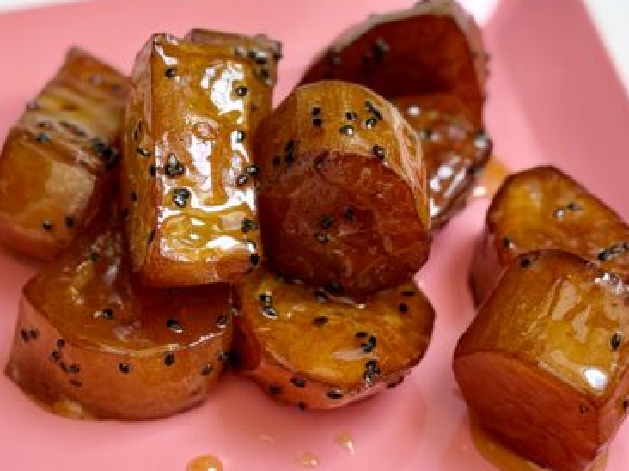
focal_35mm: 63
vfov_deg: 23.2
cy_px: 208
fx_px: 1144
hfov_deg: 30.7
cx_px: 304
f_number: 1.78
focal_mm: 6.76
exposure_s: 1/127
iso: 100
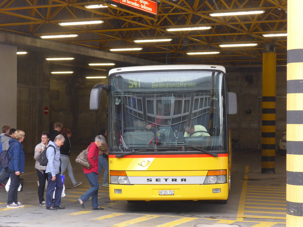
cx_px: 152
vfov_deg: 18.4
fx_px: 700
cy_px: 114
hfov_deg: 24.4
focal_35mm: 80
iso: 400
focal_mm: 16
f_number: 4.4
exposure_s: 1/80
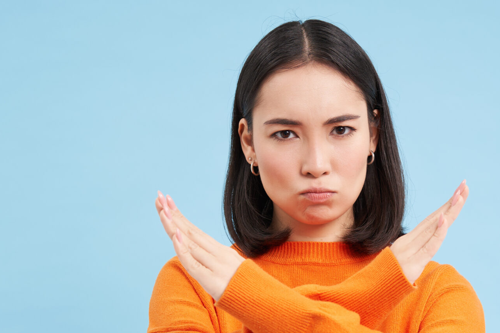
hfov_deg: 18.5
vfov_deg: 12.4
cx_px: 318
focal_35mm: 110
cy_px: 293
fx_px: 1528
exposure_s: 1/125
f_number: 4.5
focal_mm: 55
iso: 200
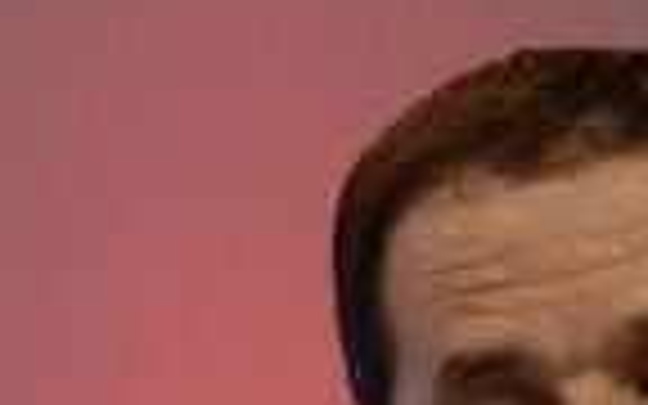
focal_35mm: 1050
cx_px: 713
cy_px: 1224
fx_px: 18545
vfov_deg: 1.2
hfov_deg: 2.0
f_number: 4
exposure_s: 1/500
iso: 1000
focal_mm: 165
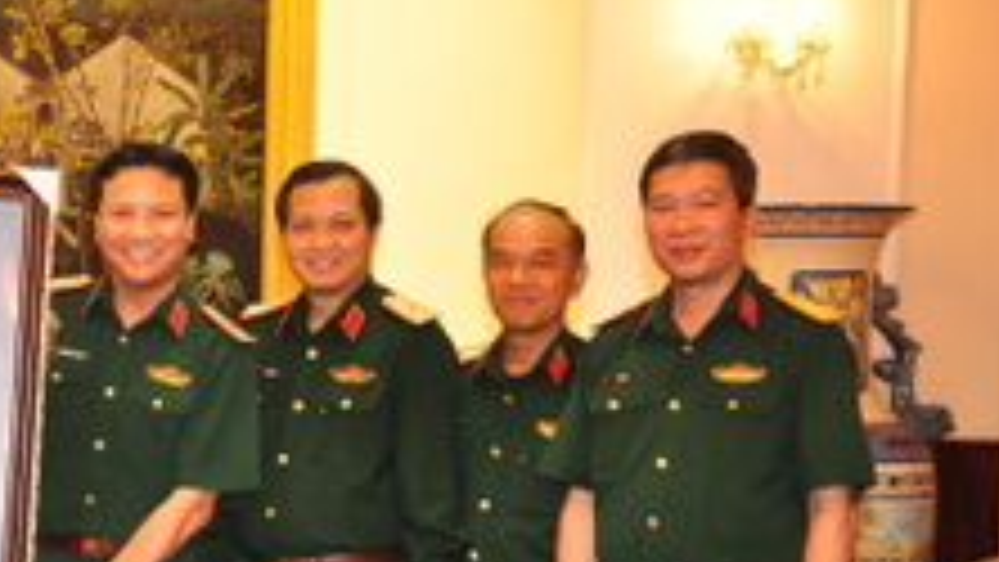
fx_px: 2809
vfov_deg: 11.4
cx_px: -94
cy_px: 405
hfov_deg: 19.3
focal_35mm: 106
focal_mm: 30
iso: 800
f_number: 5
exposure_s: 1/50
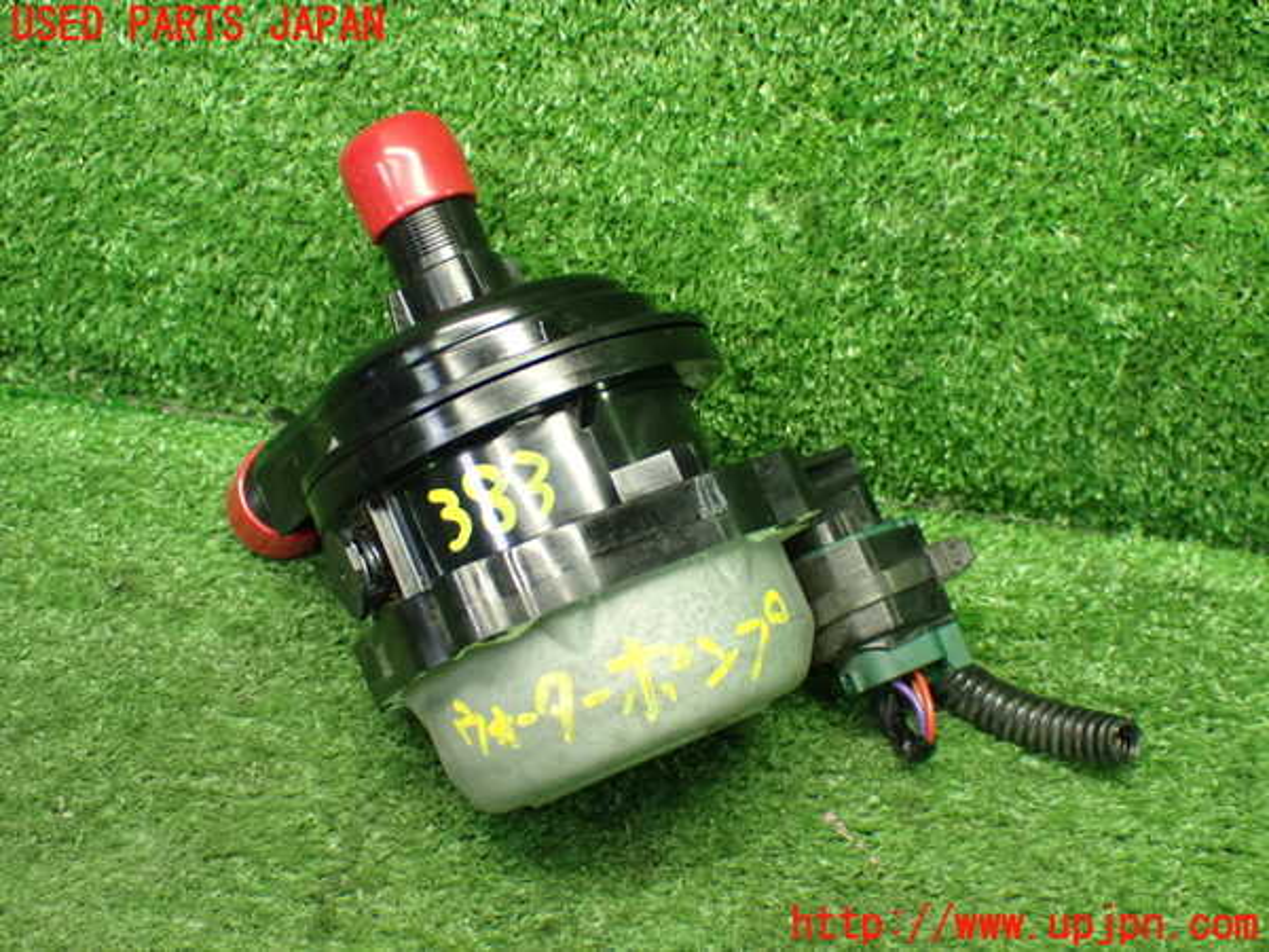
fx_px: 1980
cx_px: 634
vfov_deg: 27.0
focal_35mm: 54
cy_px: 476
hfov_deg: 35.5
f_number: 3.3
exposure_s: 1/50
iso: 1250
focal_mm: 9.65
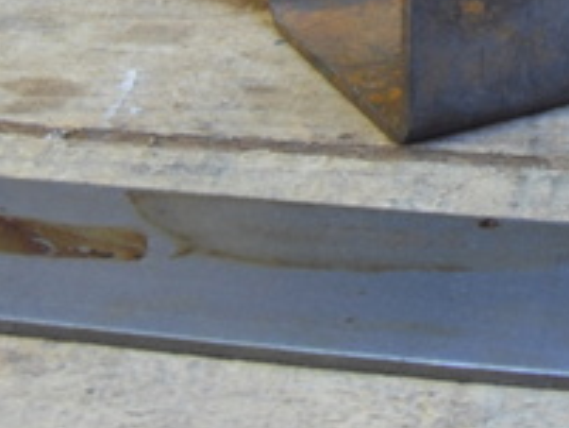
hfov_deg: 20.1
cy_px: -35
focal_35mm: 97
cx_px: 433
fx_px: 1595
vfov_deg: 14.9
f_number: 3.5
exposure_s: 1/4
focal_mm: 6.6
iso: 200
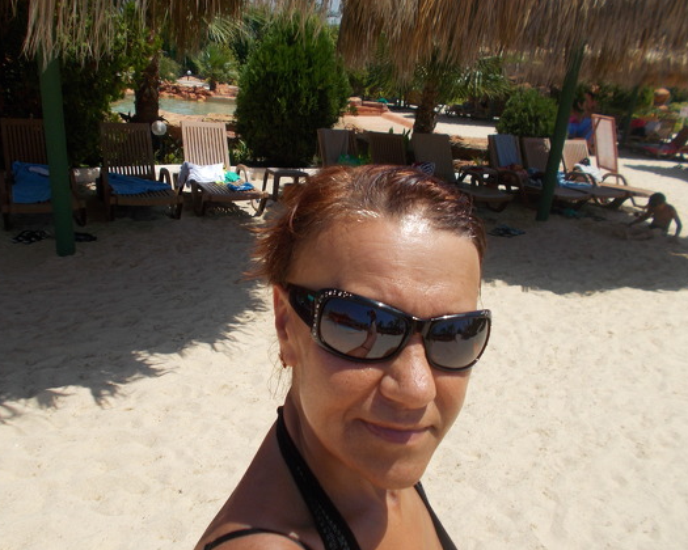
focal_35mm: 29
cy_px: 292
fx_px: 591
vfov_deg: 49.9
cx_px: 313
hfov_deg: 60.3
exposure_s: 1/200
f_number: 8
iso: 80
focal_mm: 4.6
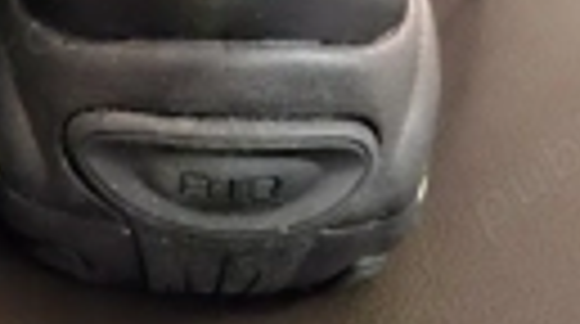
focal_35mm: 78
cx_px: 4
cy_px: -176
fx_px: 1197
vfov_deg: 14.3
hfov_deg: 25.9
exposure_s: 1/7
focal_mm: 5.54
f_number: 1.8
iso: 2000
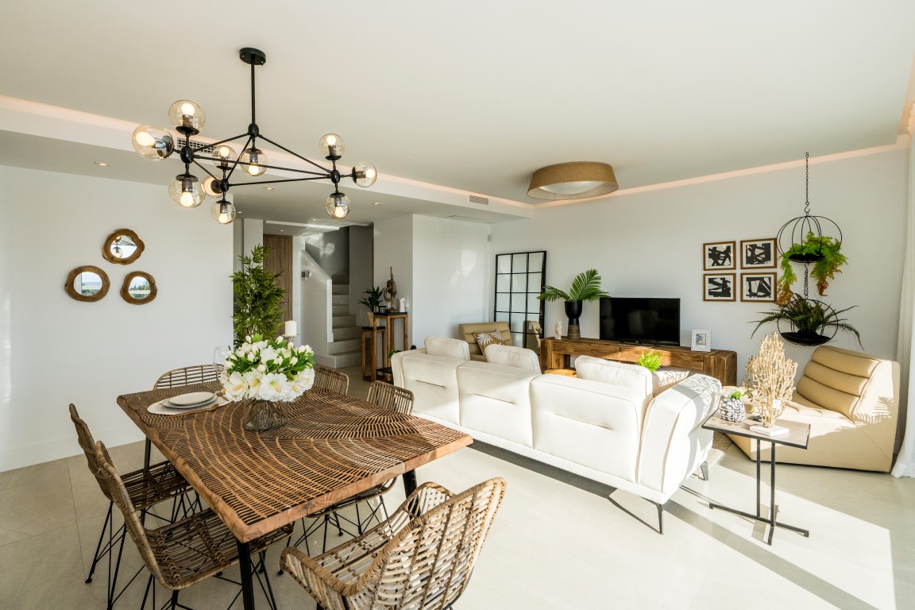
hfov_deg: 96.7
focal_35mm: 16
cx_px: 458
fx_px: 407
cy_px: 305
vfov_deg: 73.7
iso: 400
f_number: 8
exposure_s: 1/500
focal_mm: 16
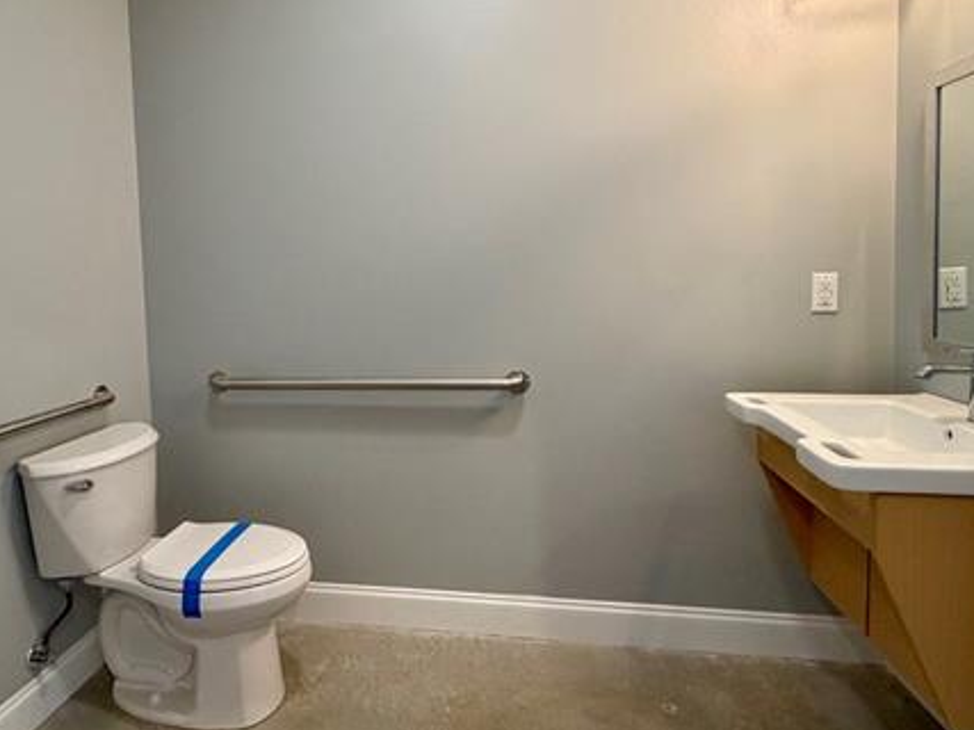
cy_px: 308
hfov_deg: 78.5
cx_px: 413
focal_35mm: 21
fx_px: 591
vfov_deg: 63.1
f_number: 2.2
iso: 320
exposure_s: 1/120
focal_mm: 2.22
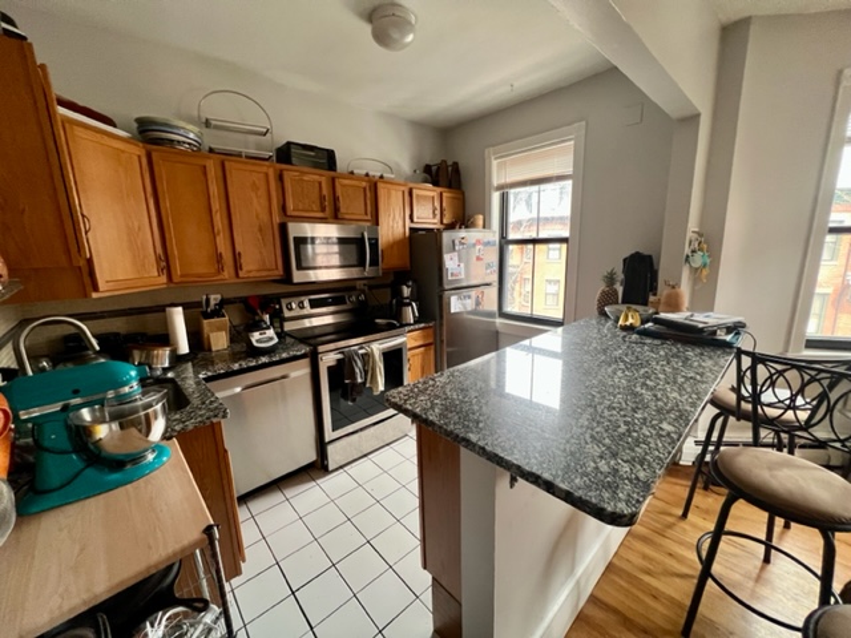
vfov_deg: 89.9
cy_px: 319
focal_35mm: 13
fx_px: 320
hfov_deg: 106.2
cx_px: 426
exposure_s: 1/120
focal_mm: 1.57
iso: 200
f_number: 1.8
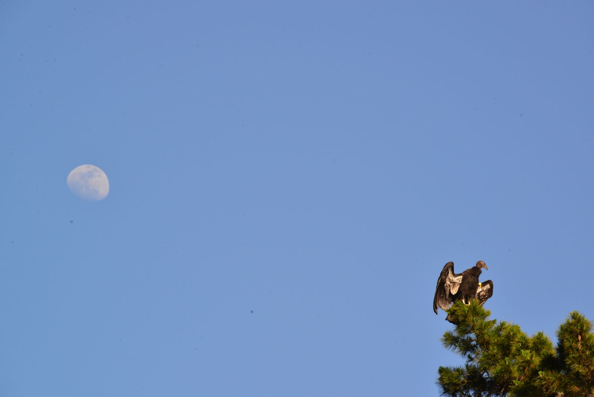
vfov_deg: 4.6
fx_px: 4952
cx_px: 297
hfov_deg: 6.9
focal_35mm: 300
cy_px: 198
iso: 400
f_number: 16
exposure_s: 1/250
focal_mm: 300
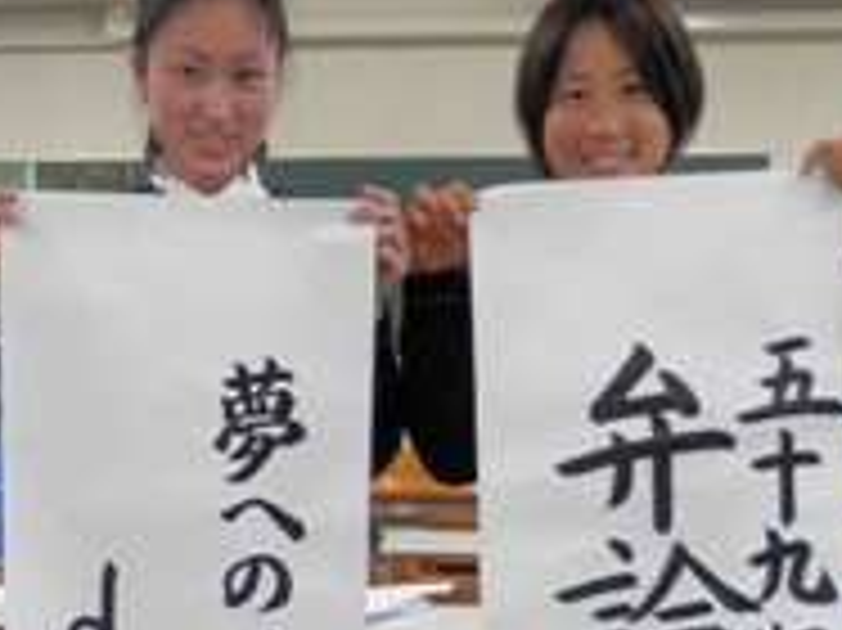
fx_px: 1459
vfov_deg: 23.9
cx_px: 257
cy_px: 536
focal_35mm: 60
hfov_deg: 31.8
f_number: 3
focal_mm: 4.5
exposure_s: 1/30
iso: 160
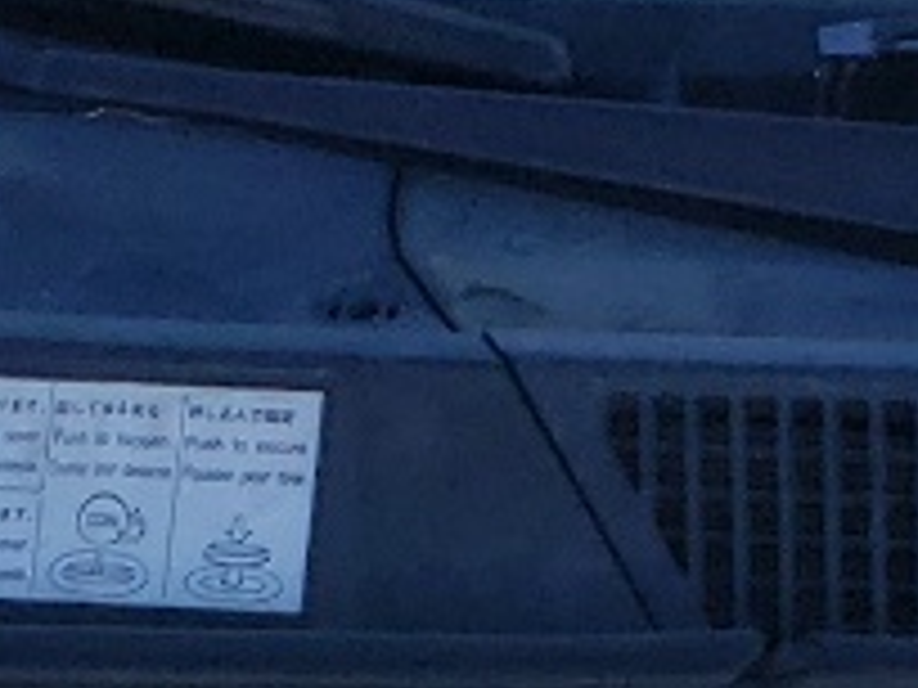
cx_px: 1714
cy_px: 2136
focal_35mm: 204
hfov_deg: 9.2
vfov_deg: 6.6
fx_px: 5410
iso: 50
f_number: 1.5
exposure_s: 1/1250
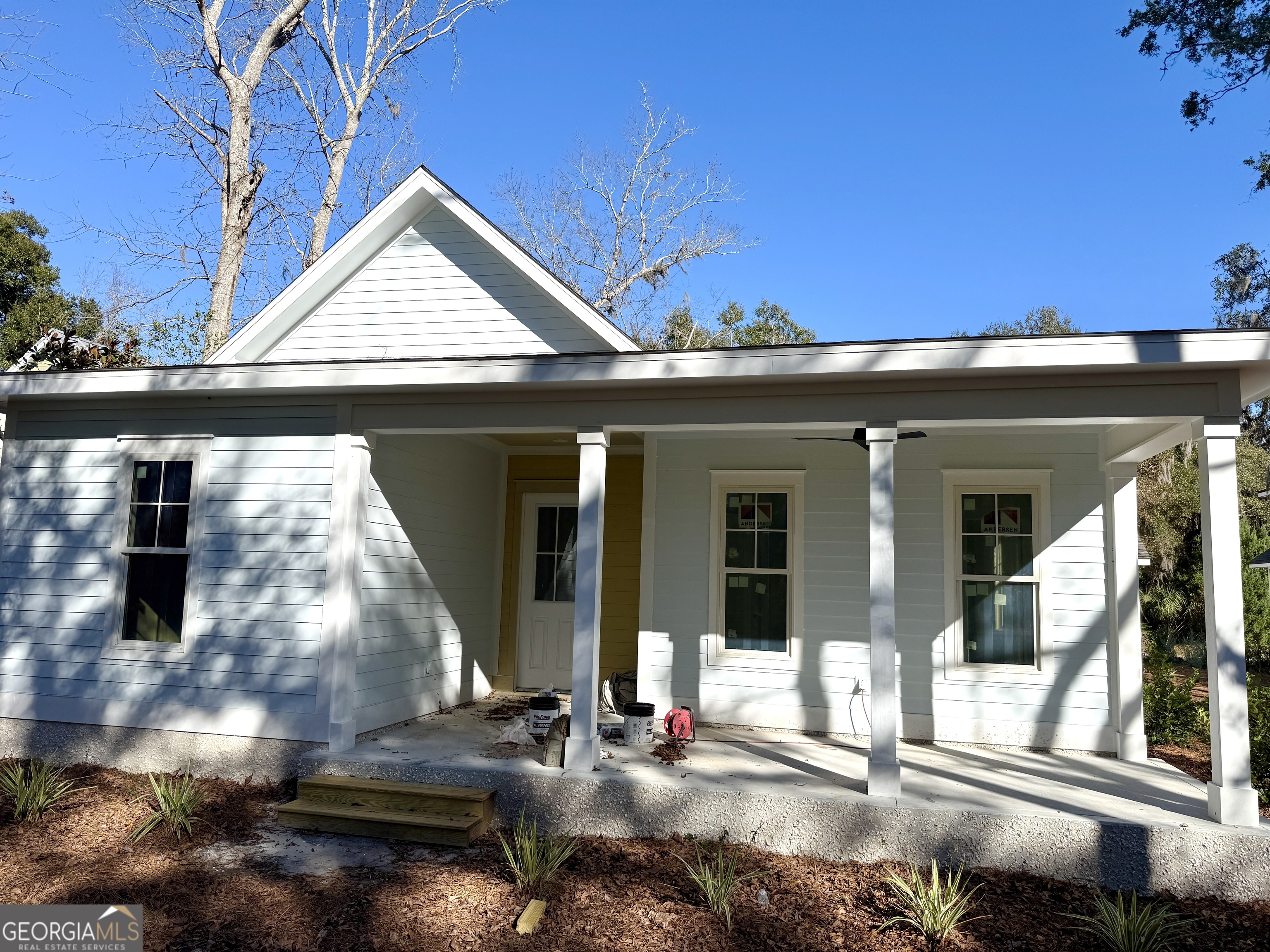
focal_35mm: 24
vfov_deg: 56.8
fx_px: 881
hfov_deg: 71.6
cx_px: 635
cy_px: 476
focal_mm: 6.76
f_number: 1.78
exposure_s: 1/4673
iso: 80
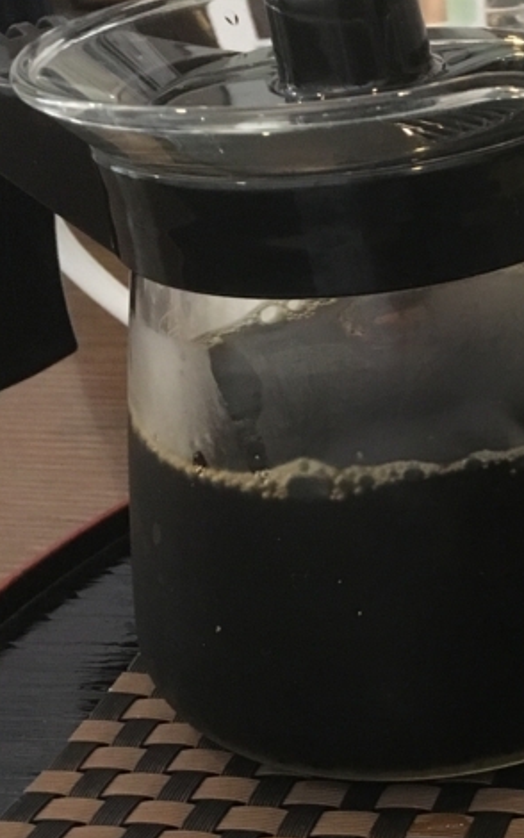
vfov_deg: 30.4
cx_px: 811
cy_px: 565
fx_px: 1530
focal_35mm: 67
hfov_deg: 17.3
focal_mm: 4.15
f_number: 2.2
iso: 200
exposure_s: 1/20
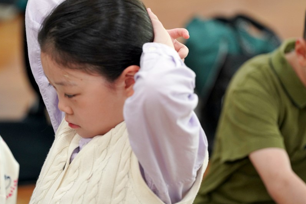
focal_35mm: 225
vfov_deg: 6.1
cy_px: 90
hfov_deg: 9.1
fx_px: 1912
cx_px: 136
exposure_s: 1/250
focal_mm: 200
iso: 2500
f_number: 4
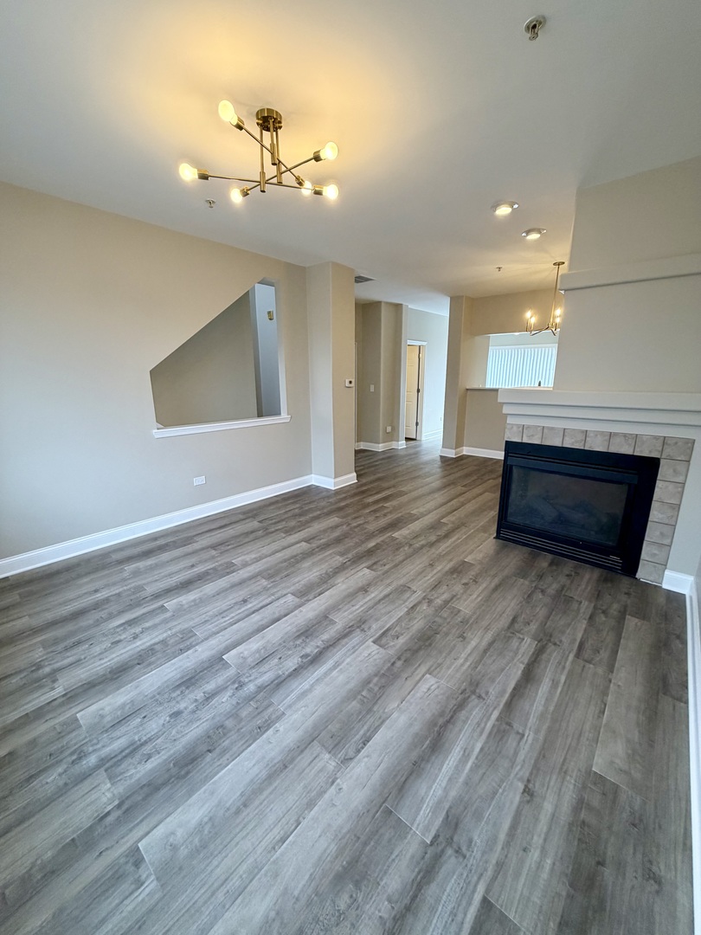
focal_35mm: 14
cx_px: 350
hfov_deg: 85.7
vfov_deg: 102.1
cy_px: 468
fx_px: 378
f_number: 2.2
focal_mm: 2.22
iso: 200
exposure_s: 1/120
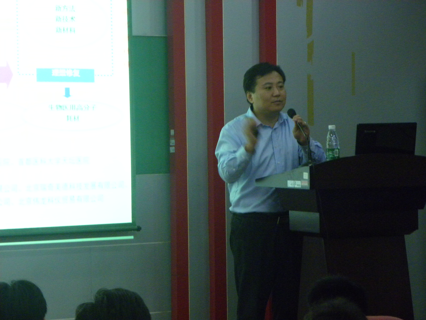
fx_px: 1994
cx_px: 213
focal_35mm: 162
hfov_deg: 12.2
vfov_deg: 9.2
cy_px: 160
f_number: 4.5
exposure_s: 1/20.1
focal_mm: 28.8
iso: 594
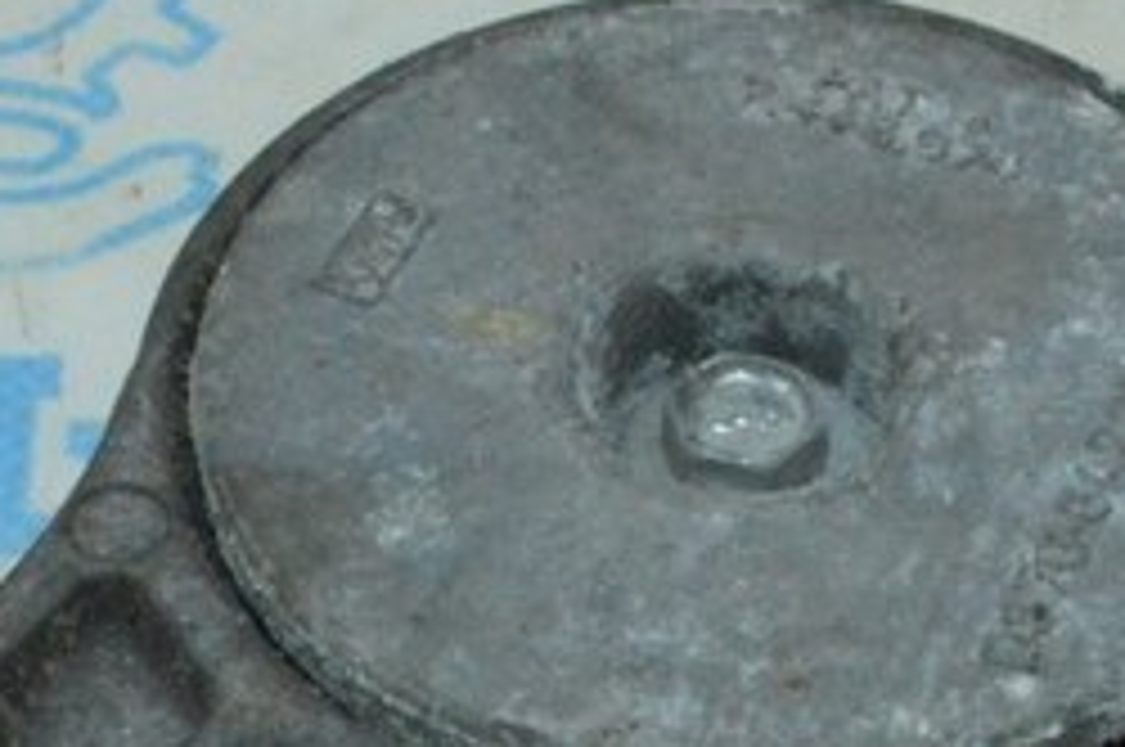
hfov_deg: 11.9
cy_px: 893
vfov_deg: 7.9
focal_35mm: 172
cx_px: 850
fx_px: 5368
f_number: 29
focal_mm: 28
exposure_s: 1/60
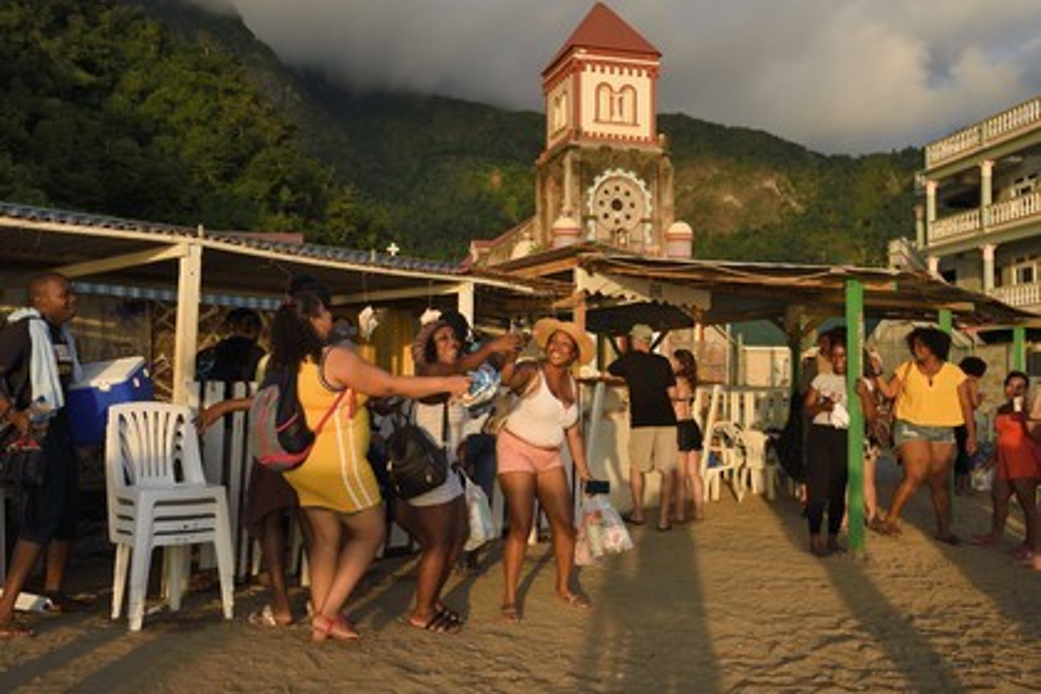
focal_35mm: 36
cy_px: 347
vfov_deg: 36.9
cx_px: 520
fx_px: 1041
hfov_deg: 53.1
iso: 200
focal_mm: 36
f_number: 8
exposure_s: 1/250
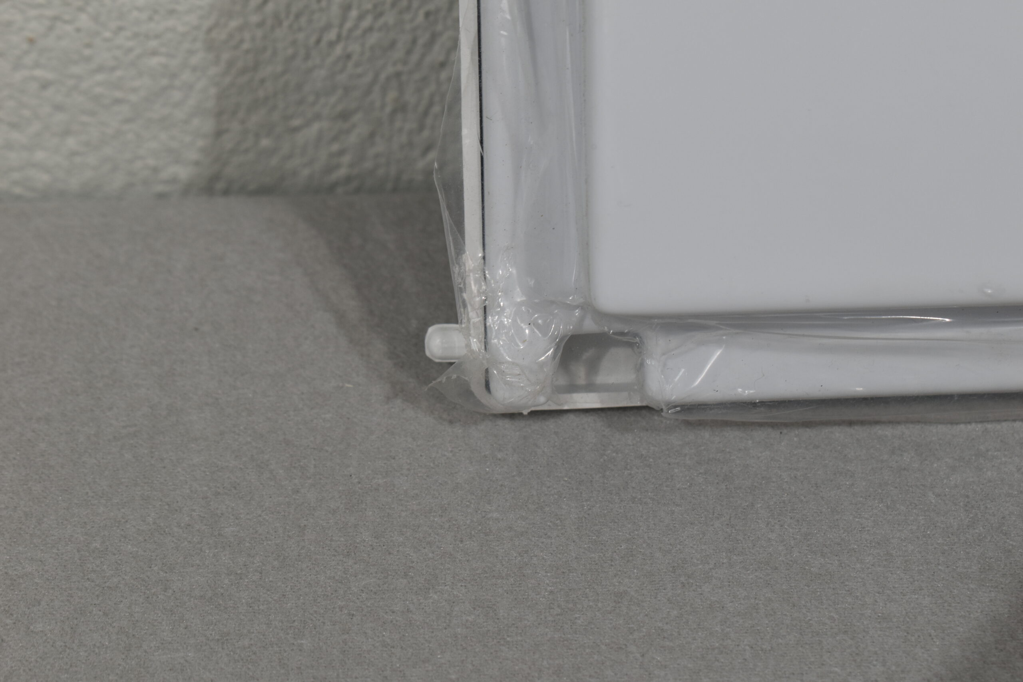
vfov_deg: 16.6
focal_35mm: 82
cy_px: 341
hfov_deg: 24.6
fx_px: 2344
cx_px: 512
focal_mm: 55
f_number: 8
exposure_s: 1/60
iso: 360
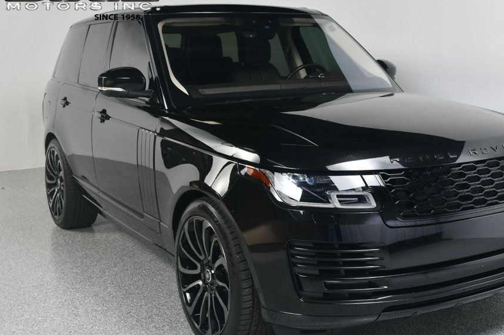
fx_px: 672
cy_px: 179
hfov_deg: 41.0
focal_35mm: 48
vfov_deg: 28.0
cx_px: 296
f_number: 9
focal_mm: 27
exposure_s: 1/160
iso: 100
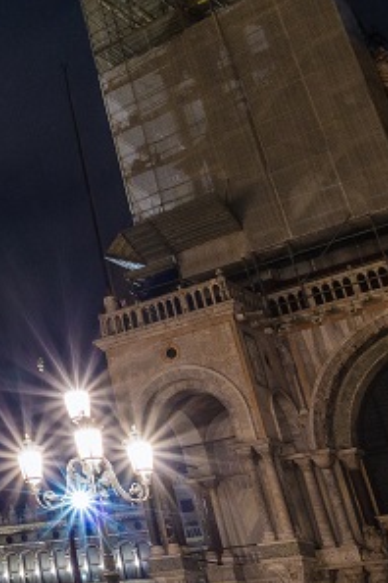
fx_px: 938
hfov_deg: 18.7
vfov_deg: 34.3
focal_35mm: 58
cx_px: -290
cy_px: 209
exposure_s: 13
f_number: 9
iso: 100
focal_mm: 10
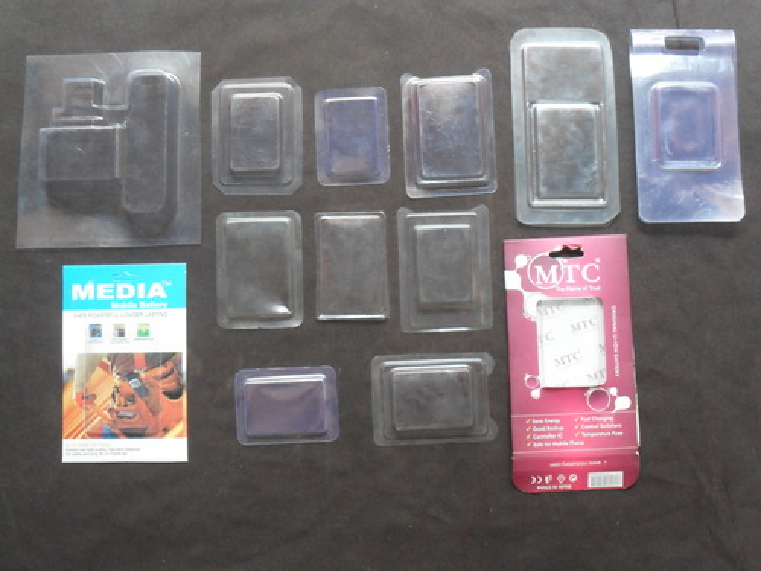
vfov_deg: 32.9
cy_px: 286
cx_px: 380
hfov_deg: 42.9
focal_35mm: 44
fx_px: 967
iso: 400
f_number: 4.5
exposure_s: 1/20
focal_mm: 7.8
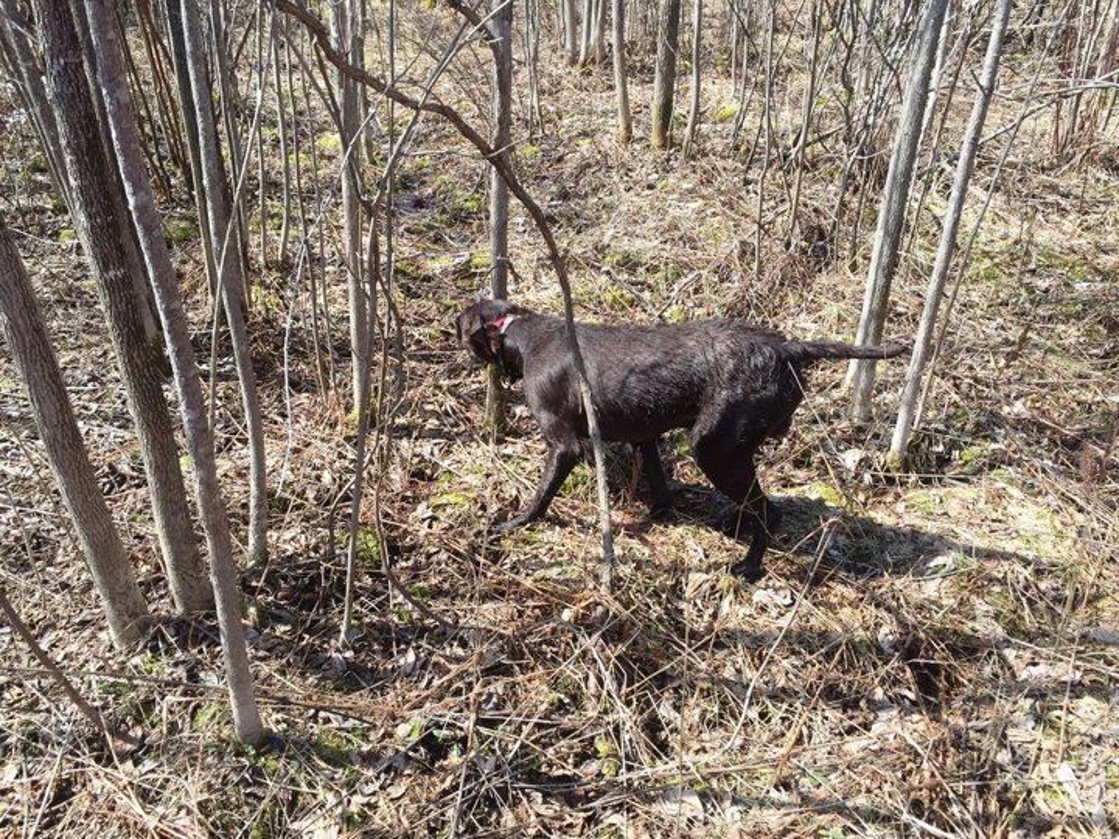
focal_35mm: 29
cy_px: 420
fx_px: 937
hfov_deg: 61.7
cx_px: 560
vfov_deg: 48.2
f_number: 2.2
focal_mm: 4.15
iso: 32
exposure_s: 1/628
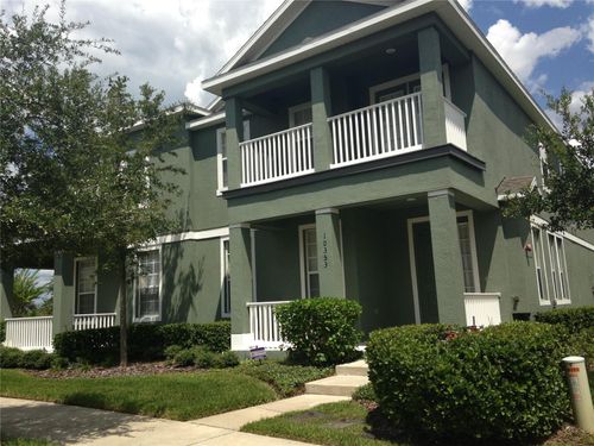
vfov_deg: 42.9
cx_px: 297
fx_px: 566
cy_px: 223
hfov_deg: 55.4
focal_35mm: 33
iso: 64
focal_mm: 4.13
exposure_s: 1/2169
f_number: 2.4
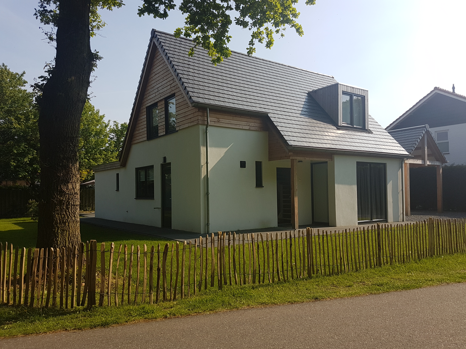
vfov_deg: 53.1
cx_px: 233
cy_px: 174
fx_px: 350
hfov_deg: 67.3
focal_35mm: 26
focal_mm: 4.2
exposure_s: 1/2040
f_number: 1.7
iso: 40
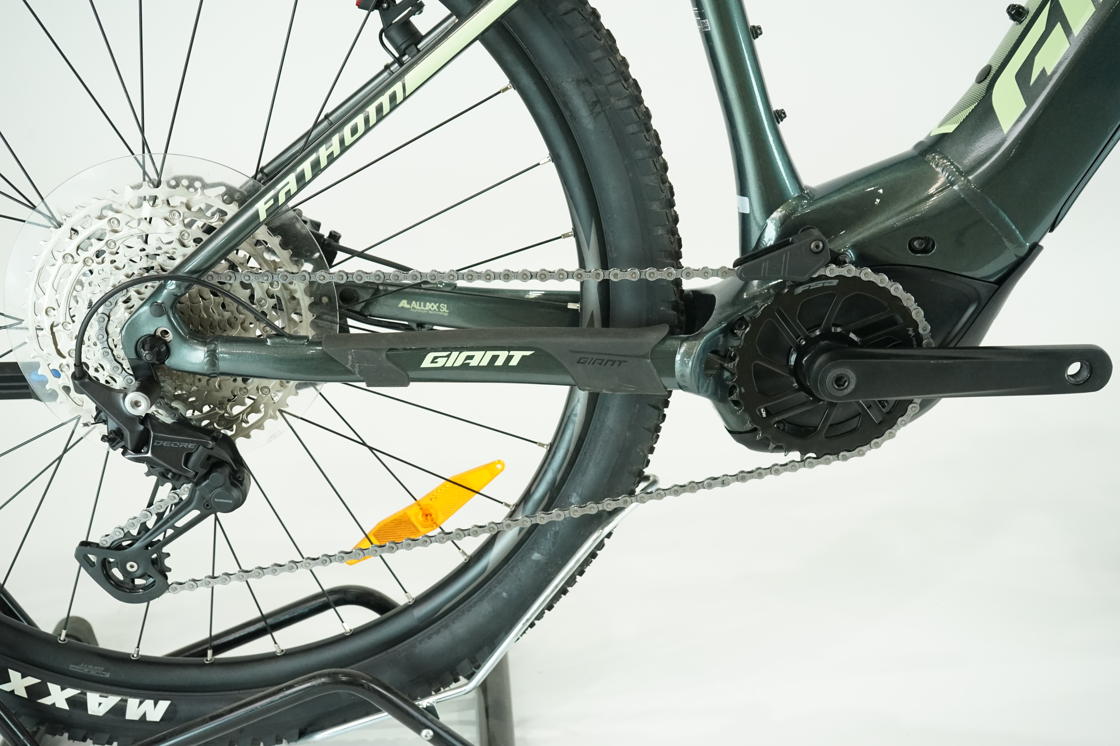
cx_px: 560
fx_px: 1275
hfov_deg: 47.4
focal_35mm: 41
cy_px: 373
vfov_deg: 32.6
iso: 2500
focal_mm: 41
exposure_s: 1/200
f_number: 6.3
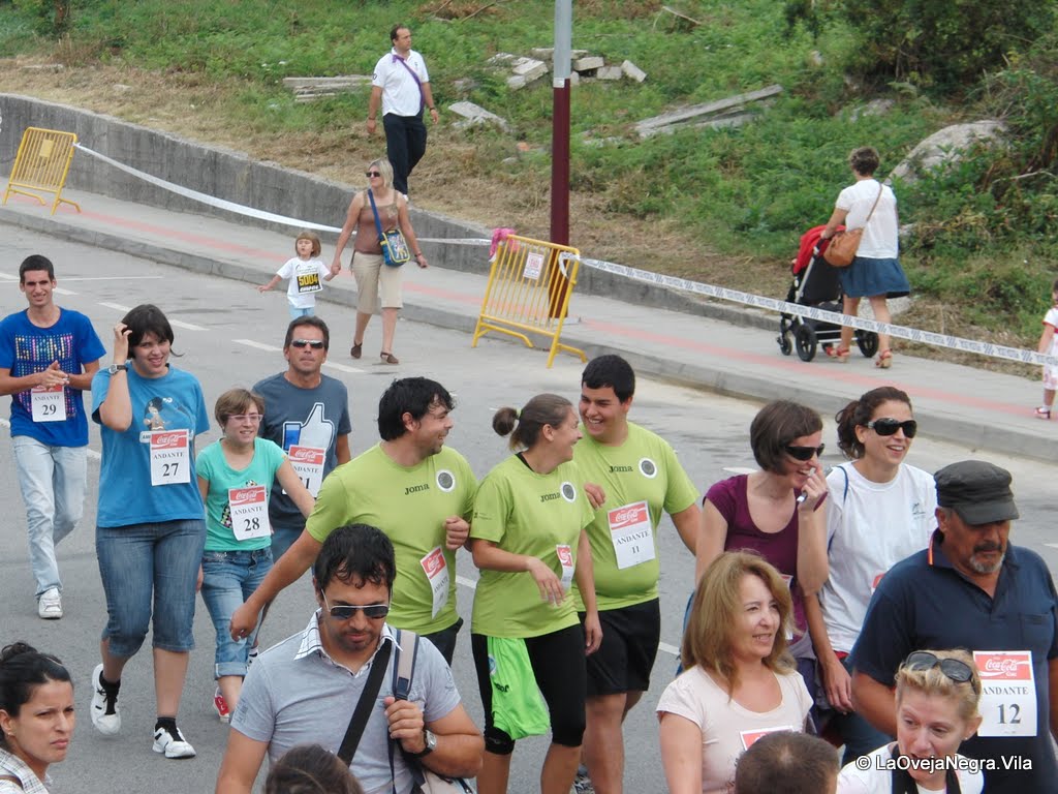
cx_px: 529
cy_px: 397
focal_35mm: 128
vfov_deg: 11.6
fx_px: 3912
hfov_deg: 15.4
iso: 100
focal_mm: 22.6
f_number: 4.2
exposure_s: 1/320
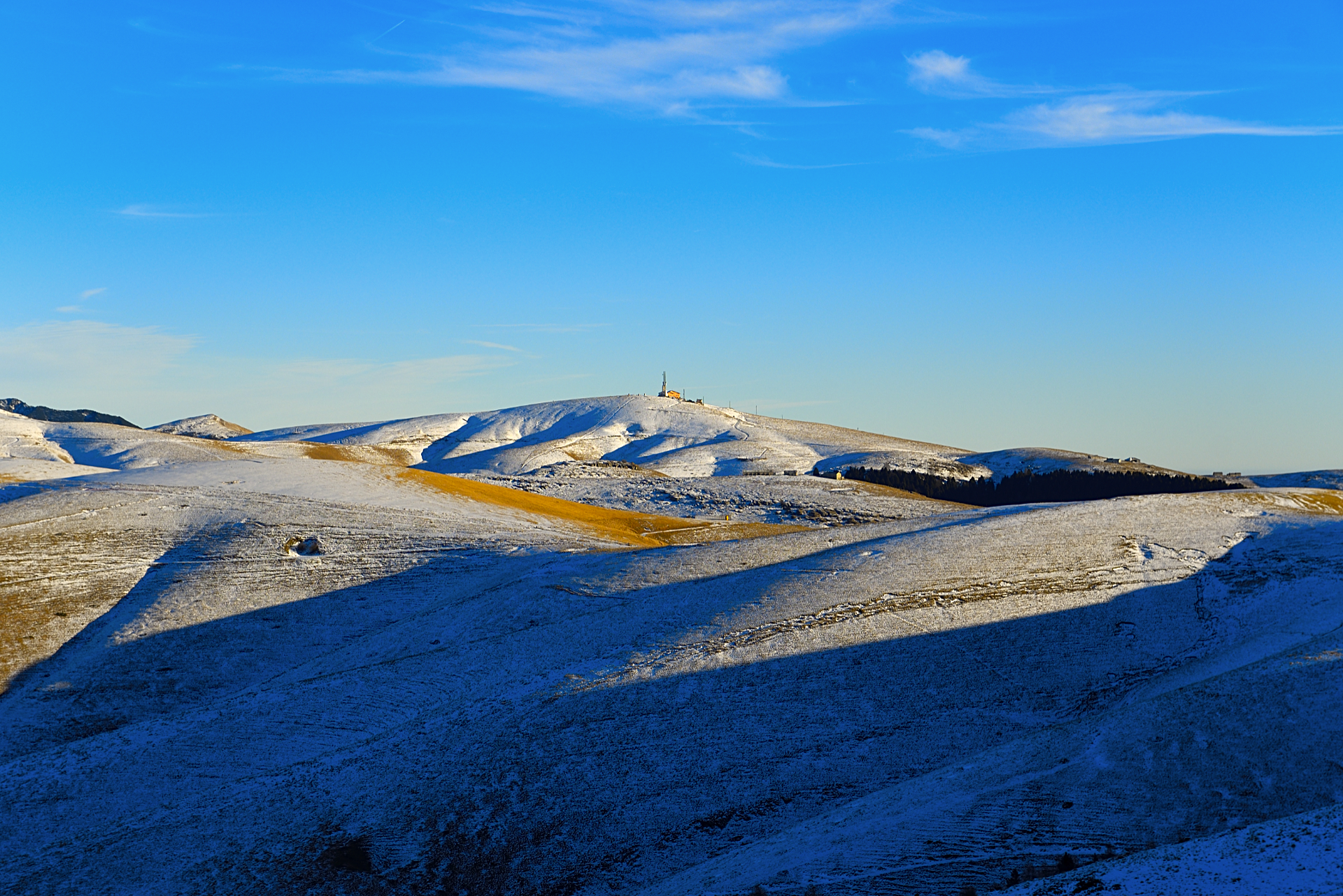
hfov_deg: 27.0
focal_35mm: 75
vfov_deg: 18.2
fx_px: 2798
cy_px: 448
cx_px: 672
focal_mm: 50
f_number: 7.1
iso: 100
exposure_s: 1/640
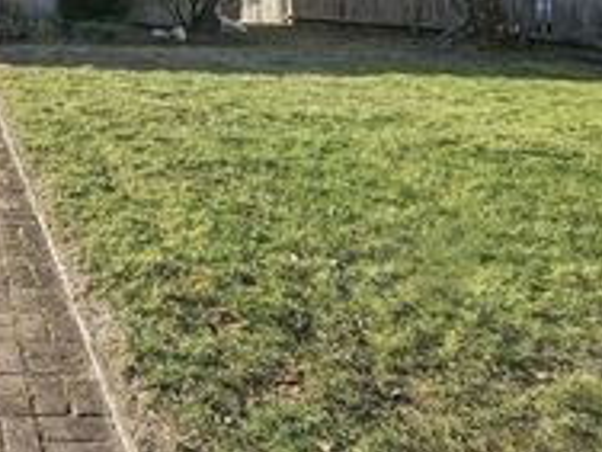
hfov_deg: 36.6
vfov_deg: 30.7
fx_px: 735
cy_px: -37
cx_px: -80
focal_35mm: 42
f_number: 7.1
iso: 400
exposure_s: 1/4000
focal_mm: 11
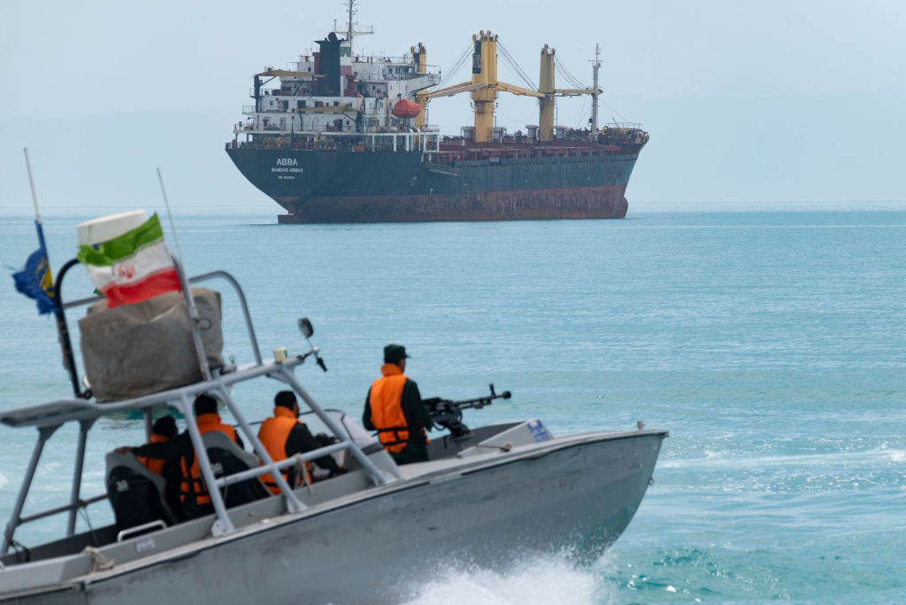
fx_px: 7400
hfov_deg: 7.0
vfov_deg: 4.7
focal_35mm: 294
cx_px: 453
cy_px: 302
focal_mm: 196
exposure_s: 1/800
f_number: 8
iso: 320
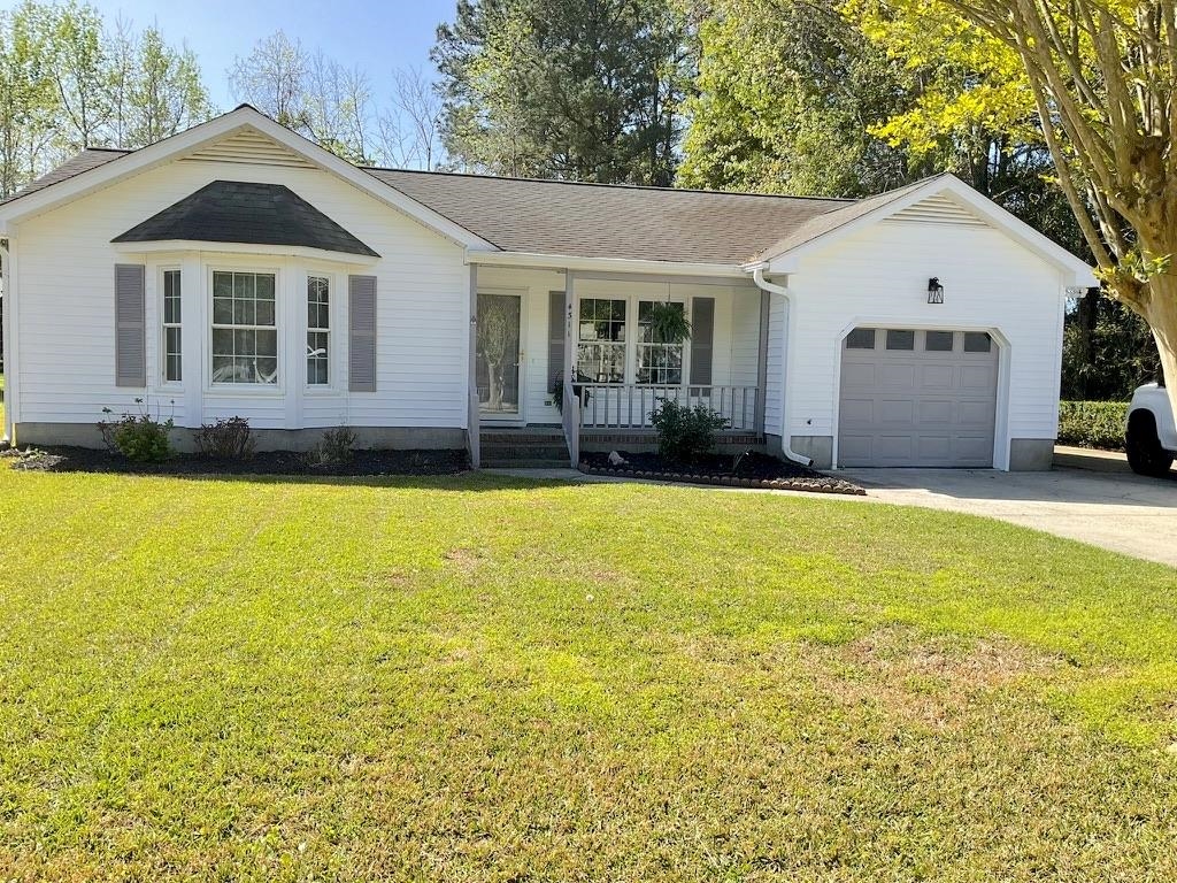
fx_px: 986
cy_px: 442
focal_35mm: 29
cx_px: 588
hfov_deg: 61.7
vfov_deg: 48.2
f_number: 1.8
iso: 25
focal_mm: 3
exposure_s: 1/1121
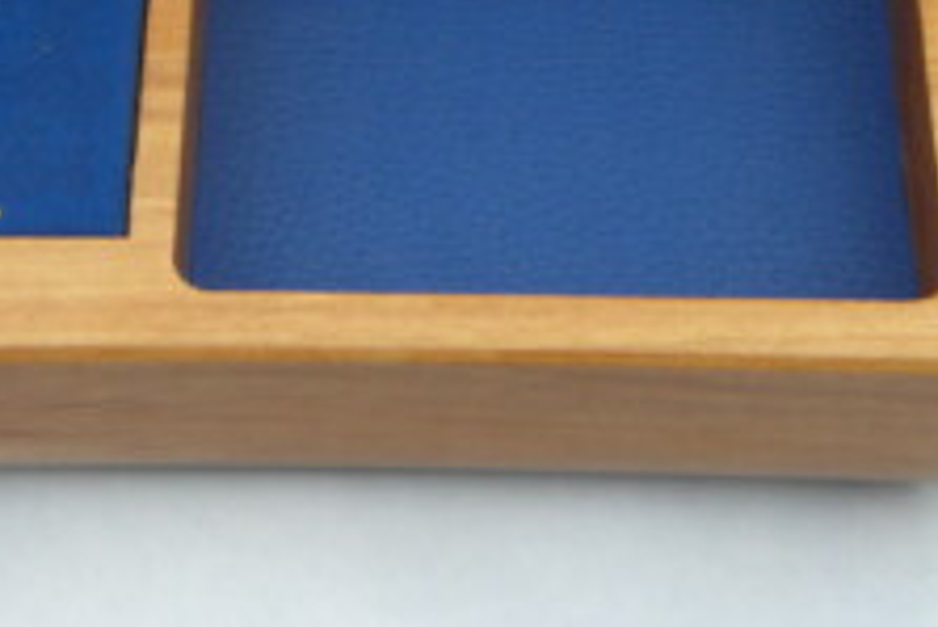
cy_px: -158
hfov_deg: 15.2
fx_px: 3520
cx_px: 345
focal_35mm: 135
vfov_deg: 10.0
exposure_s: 1/64.4
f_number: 3.5
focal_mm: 10.3
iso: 86
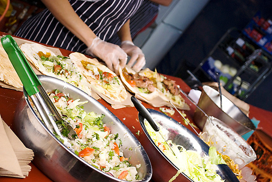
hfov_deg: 31.9
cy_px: 91
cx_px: 136
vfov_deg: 21.6
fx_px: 476
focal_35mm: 63
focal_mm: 42
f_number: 5.3
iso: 280
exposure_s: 1/30
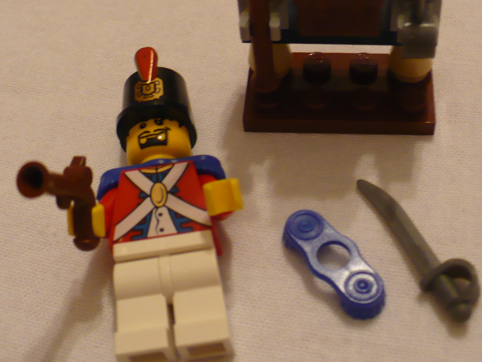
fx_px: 794
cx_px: 307
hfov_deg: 33.6
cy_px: 103
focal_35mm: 57
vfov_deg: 25.4
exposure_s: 1/6
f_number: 2.8
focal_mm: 6.1
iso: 200
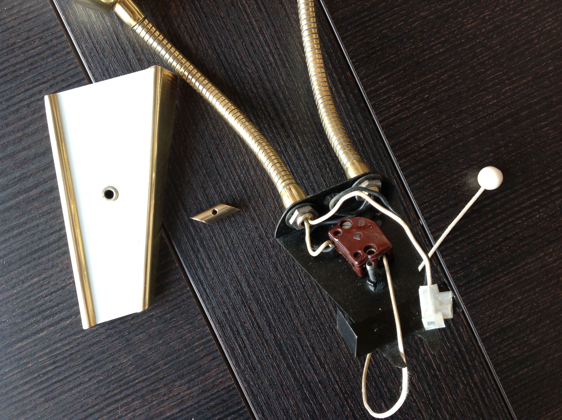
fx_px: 567
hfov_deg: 52.7
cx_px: 281
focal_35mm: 35
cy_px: 210
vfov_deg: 40.6
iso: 64
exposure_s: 1/15
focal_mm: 4.28
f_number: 2.4
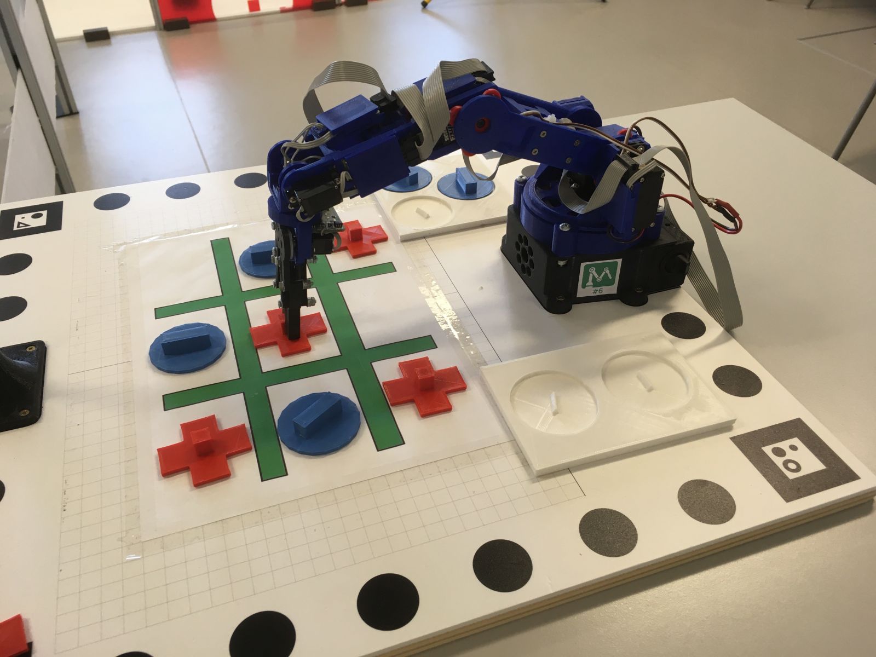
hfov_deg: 61.7
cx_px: 438
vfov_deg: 48.2
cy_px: 328
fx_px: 734
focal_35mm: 29
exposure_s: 1/33
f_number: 2.2
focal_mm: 4.15
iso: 25
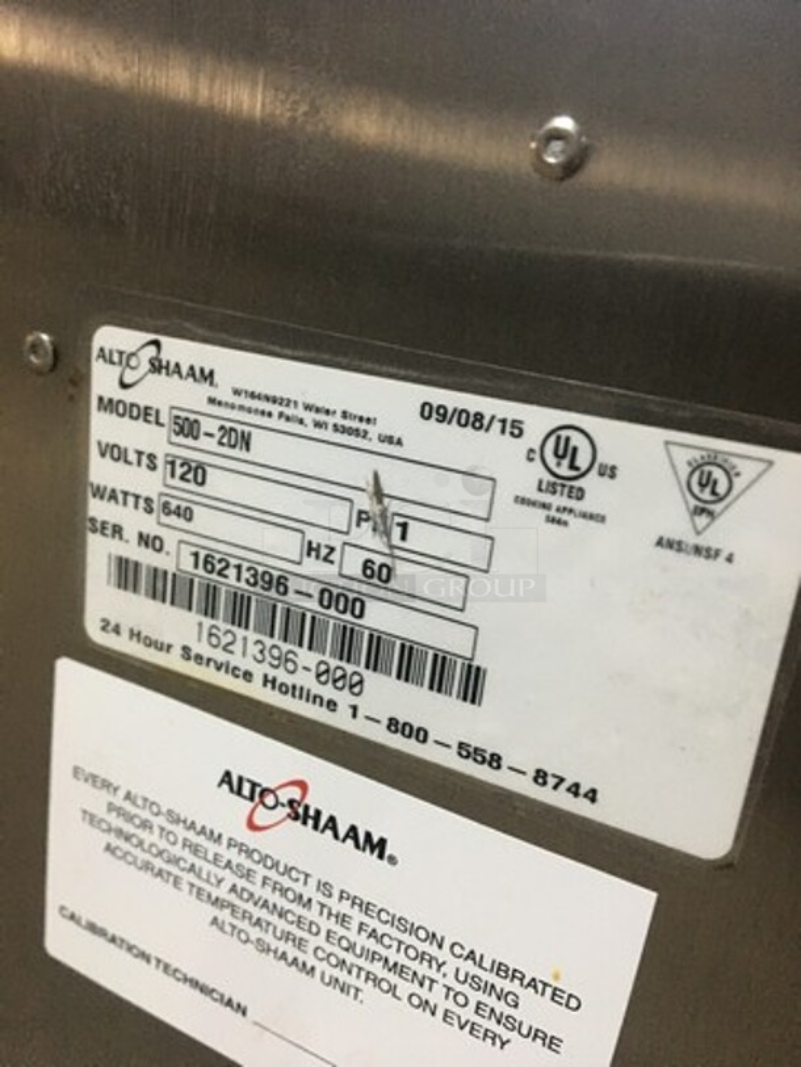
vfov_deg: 61.7
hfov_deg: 48.2
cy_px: 534
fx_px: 894
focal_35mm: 29
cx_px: 400
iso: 200
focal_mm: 4.15
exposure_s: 1/15
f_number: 2.2
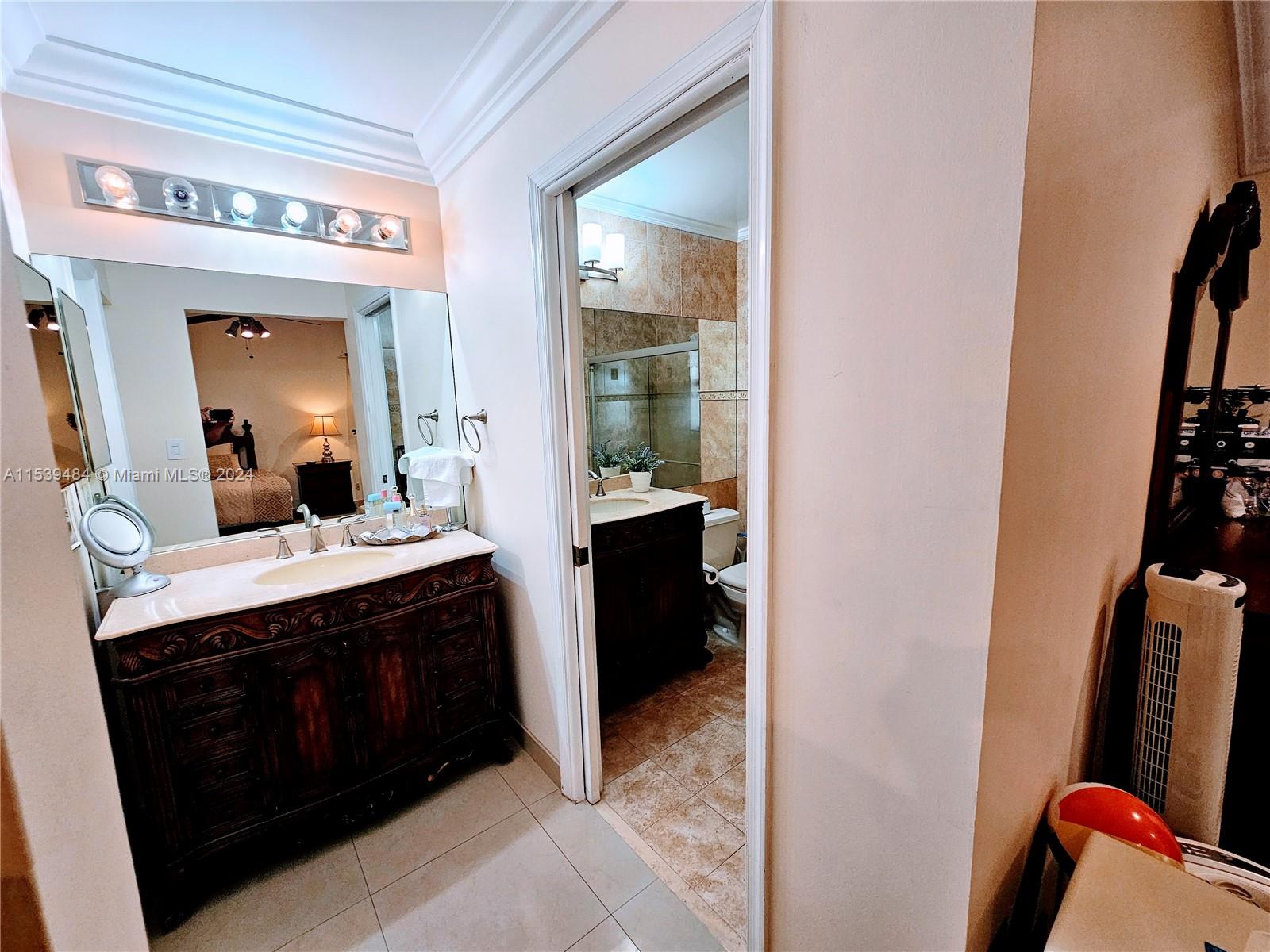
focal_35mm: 13
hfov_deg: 106.2
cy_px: 476
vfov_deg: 89.9
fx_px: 477
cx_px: 635
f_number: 2.2
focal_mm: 2.2
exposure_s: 1/60
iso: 100
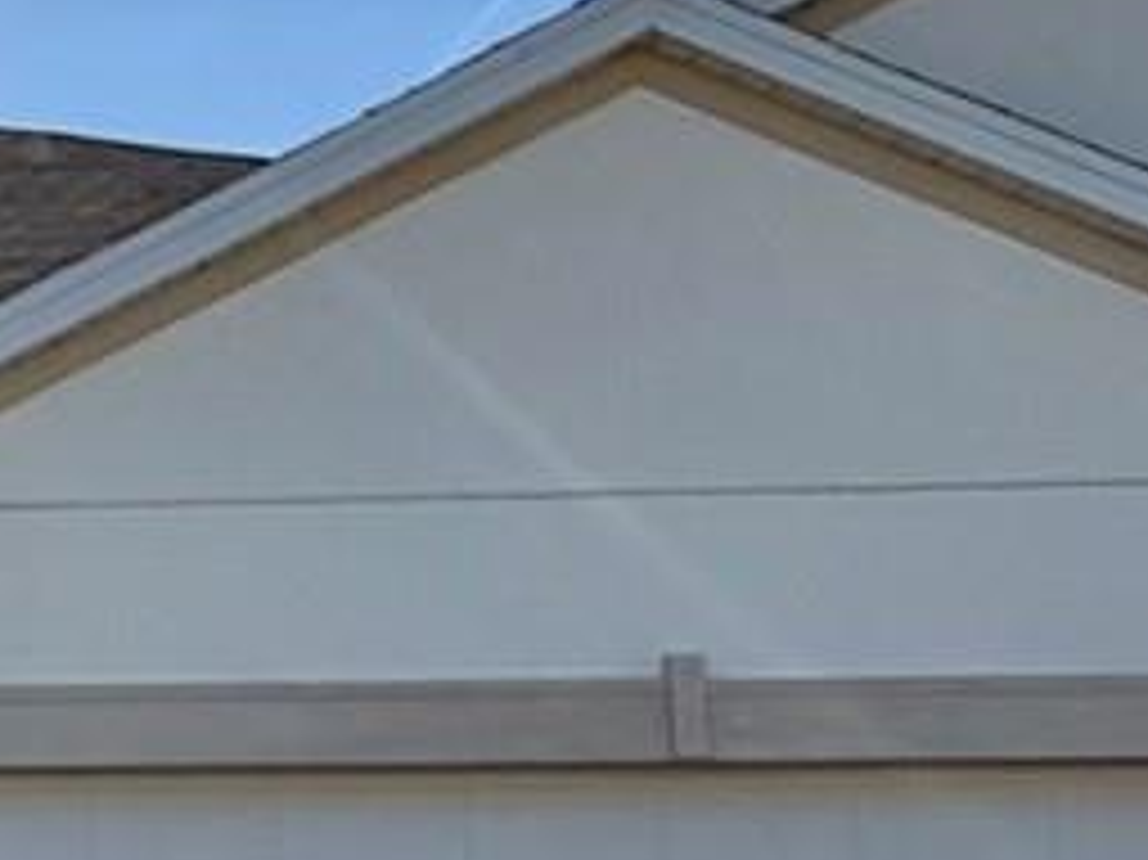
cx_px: -437
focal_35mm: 88
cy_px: 500
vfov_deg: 16.8
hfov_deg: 20.0
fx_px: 2917
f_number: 2.2
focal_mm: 2.22
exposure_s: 1/4762
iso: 80
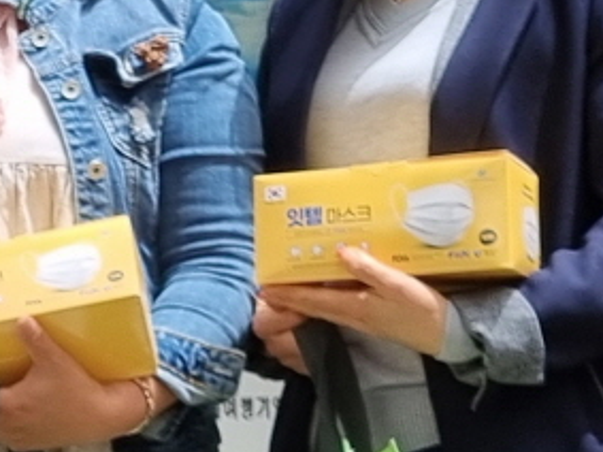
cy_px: 301
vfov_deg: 8.1
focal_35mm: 184
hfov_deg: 10.1
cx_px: -539
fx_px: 3204
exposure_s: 1/1497
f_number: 1.8
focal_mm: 5.4
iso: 50
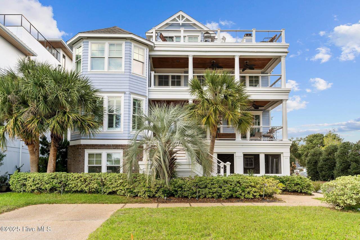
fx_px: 260
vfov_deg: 49.5
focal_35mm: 26
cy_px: 120
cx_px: 180
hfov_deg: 69.4
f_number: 4.5
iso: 100
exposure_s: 1/200
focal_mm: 26
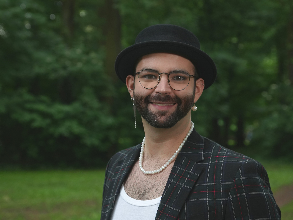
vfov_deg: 15.3
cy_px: 110
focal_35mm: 97
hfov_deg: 20.3
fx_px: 817
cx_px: 129
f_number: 4
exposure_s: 1/50
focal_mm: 59
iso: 800
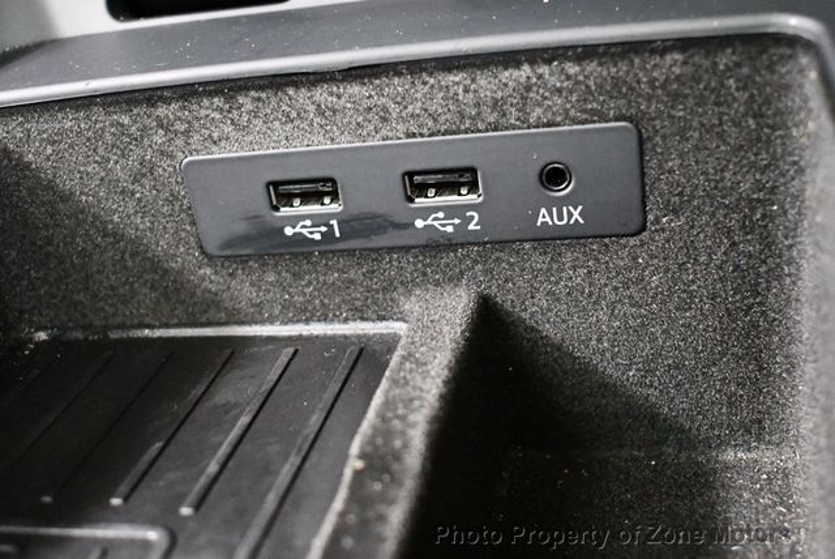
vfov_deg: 30.6
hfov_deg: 44.5
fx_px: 1021
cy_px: 280
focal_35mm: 44
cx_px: 418
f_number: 3.8
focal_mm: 22
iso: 11400
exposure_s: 1/60
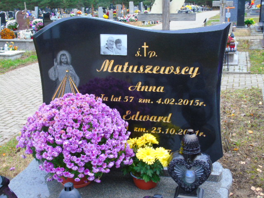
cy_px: 99
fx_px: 351
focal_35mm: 46
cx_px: 132
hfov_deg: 41.2
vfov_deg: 31.5
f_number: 4.1
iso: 100
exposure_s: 1/30
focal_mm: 8.2
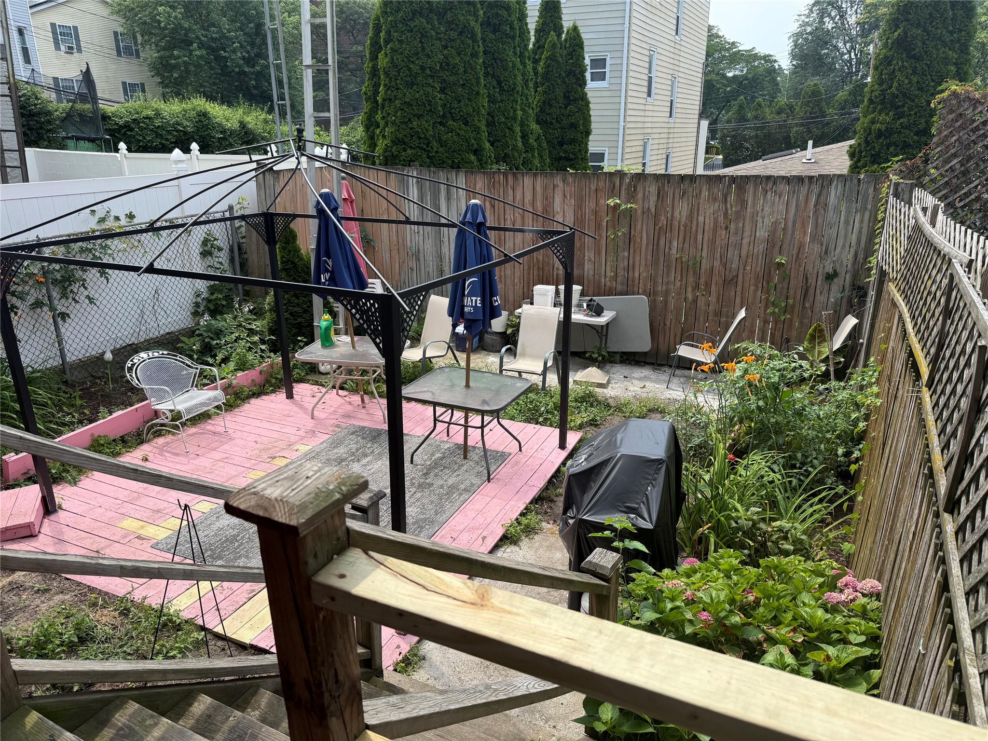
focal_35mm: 24
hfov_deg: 71.6
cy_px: 370
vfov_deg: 56.8
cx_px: 494
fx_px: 685
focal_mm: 6.76
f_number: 1.78
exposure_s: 1/1727
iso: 80
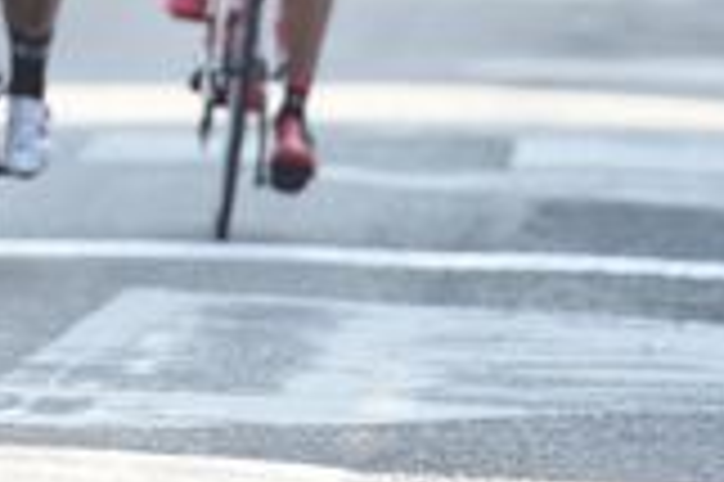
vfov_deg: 1.2
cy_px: -97
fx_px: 22501
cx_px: -162
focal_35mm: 1120
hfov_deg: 1.8
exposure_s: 1/1000
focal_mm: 400
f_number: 8
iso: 2000
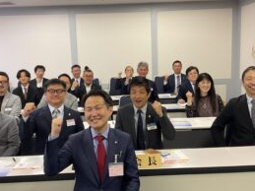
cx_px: 125
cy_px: 98
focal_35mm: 42
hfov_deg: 44.8
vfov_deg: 34.3
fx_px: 309
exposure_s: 1/50
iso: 64
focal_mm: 3
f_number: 1.8
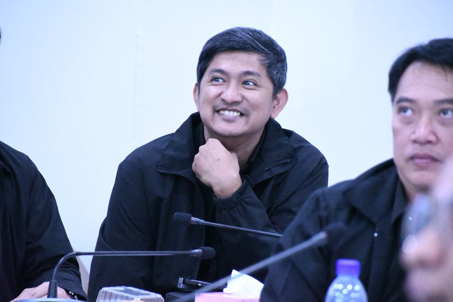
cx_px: 226
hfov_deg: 6.5
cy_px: 151
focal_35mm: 315
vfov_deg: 4.4
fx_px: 3964
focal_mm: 210
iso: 28800
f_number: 6.3
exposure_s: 1/320
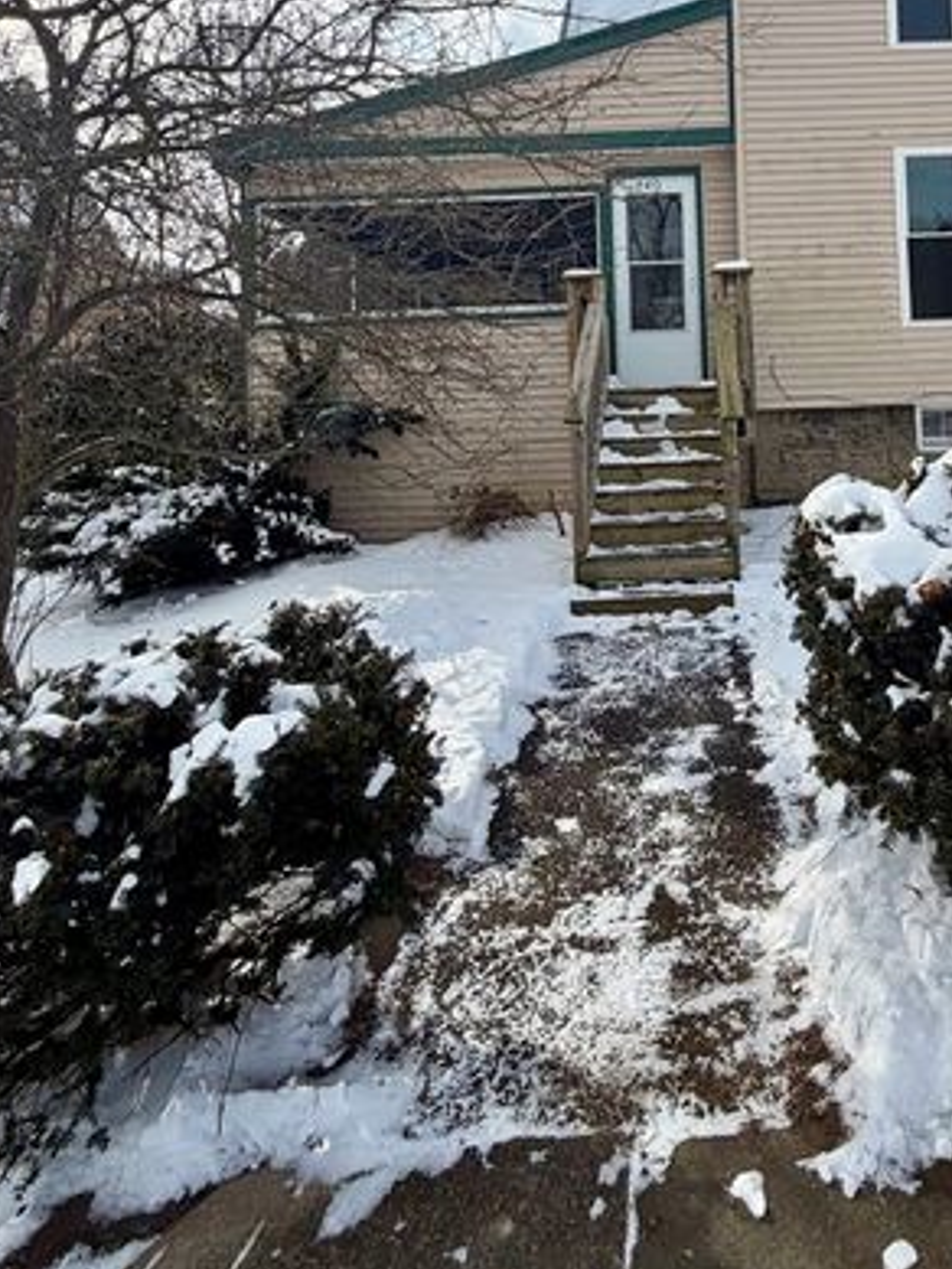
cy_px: 351
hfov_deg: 55.0
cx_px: 675
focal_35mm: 24
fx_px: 880
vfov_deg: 67.9
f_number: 2.2
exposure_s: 1/853
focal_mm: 2.22
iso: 20
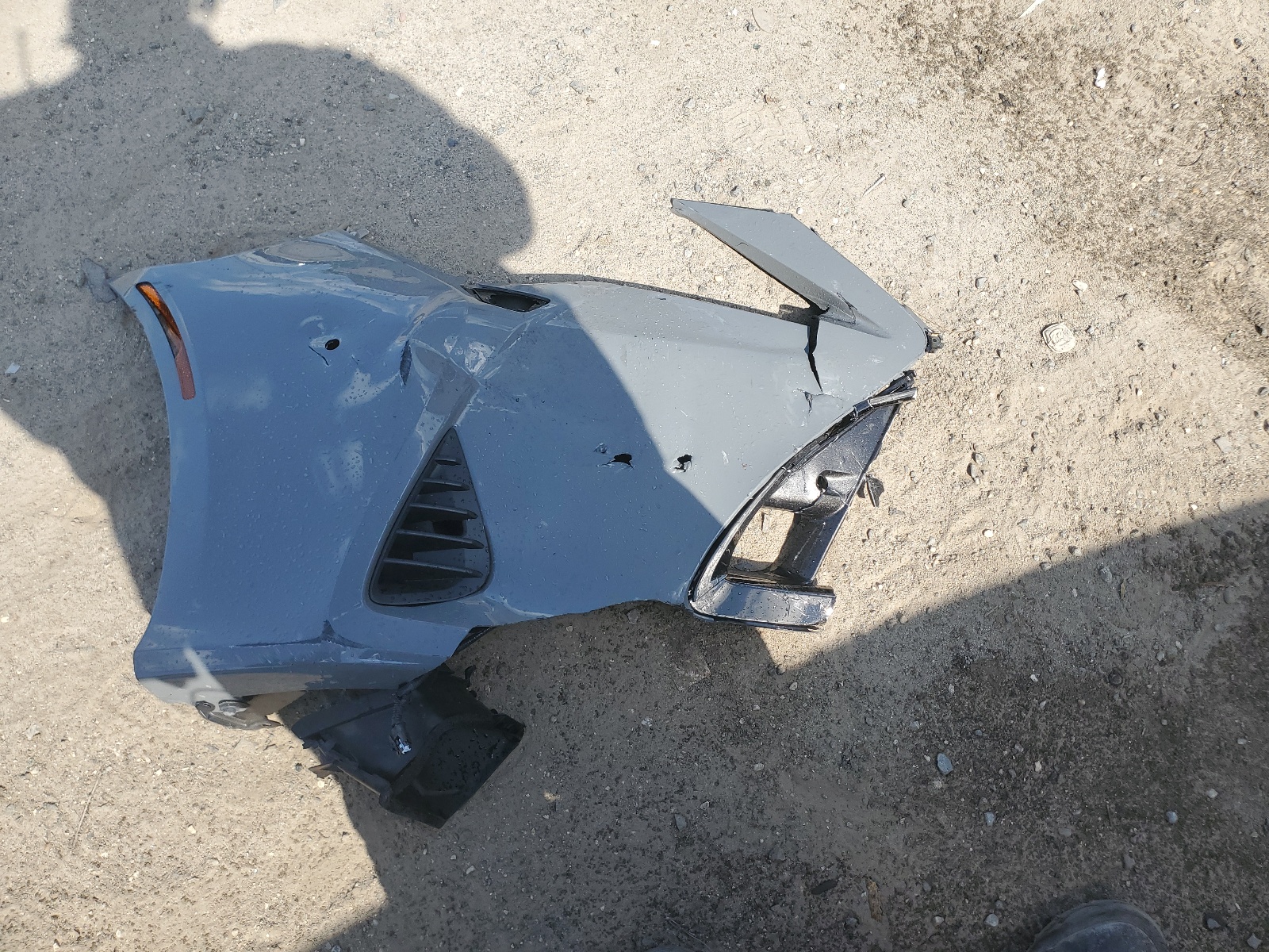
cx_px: 634
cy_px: 476
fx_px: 953
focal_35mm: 26
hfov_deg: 67.3
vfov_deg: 53.1
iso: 50
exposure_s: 1/1667
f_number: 1.5
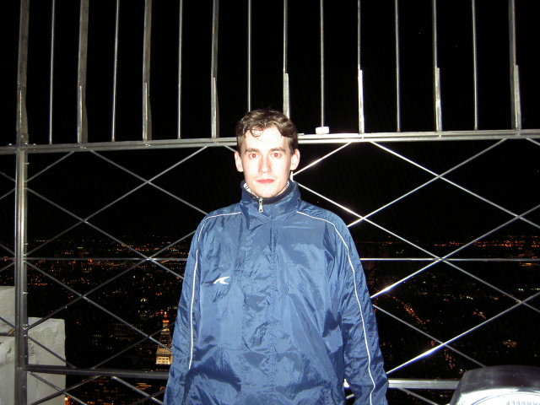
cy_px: 202
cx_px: 270
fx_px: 530
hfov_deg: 54.0
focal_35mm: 34
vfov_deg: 41.8
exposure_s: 1/60
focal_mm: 5.6
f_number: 2.8
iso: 200
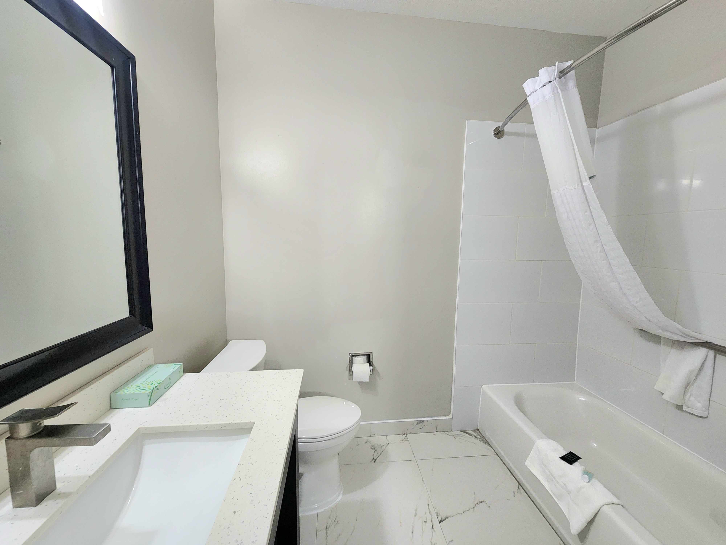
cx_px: 363
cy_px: 272
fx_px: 273
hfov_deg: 106.2
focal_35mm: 13
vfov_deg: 89.9
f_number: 2.2
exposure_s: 1/60.2
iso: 400
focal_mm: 2.2
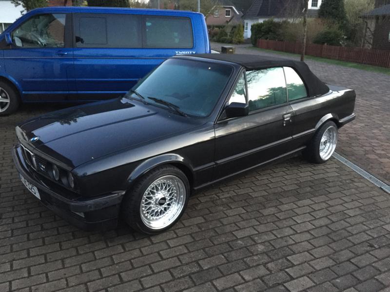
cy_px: 146
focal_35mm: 29
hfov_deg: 61.7
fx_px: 327
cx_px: 195
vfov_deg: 48.2
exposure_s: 1/8
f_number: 2.2
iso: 200
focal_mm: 4.15
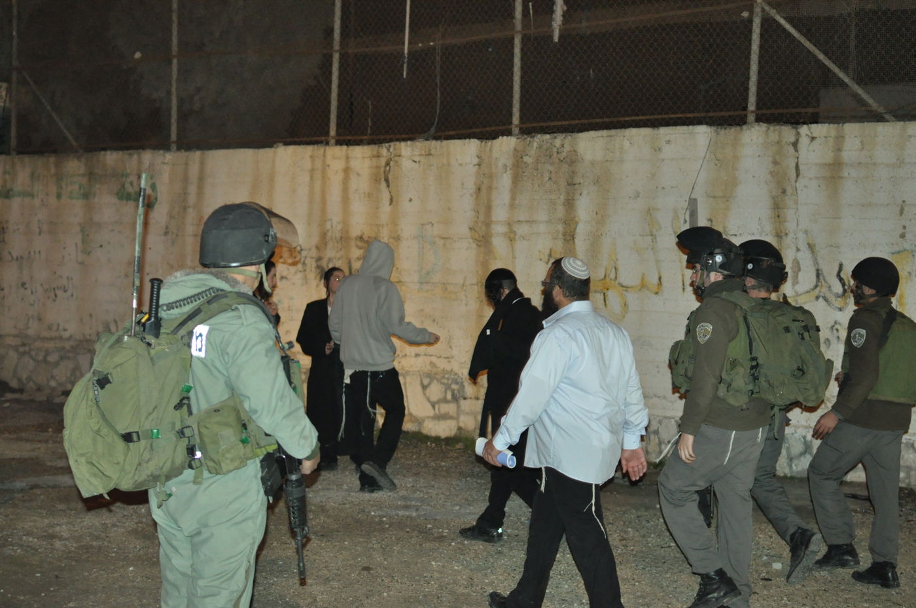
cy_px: 304
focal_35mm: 66
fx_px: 1677
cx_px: 458
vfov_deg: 20.5
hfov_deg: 30.6
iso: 2000
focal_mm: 44
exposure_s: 1/60
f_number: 2.8
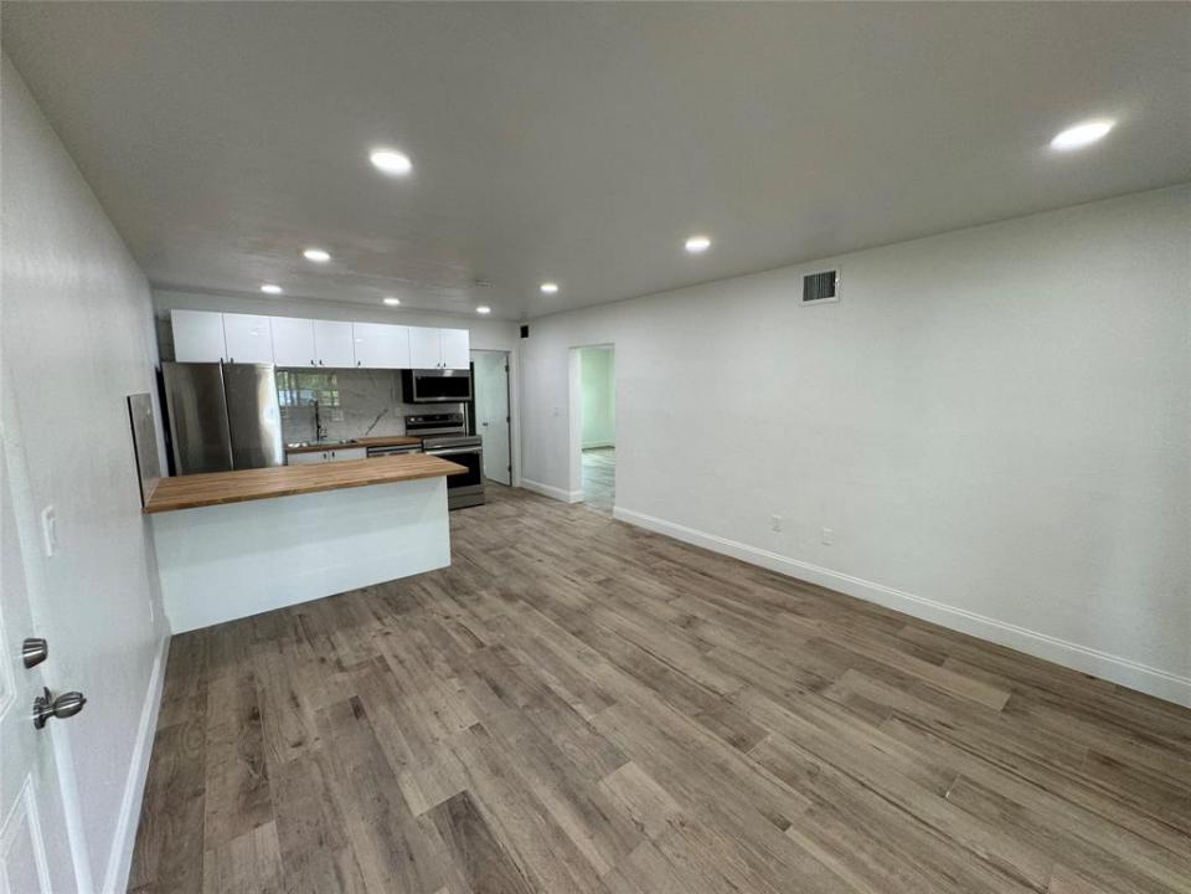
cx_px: 596
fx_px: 482
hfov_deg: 102.1
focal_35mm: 14
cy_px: 447
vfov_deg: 85.7
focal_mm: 2.22
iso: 125
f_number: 2.2
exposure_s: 1/120
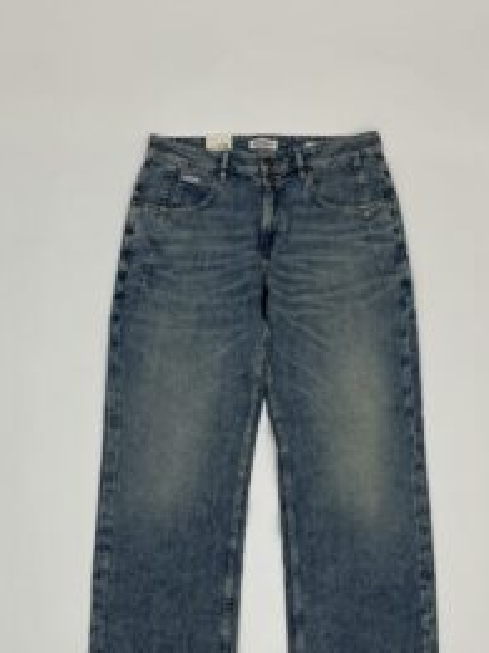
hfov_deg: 36.0
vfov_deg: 46.3
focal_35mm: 40
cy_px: 412
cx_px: 248
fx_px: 753
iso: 100
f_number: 1.6
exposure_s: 1/100
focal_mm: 5.1
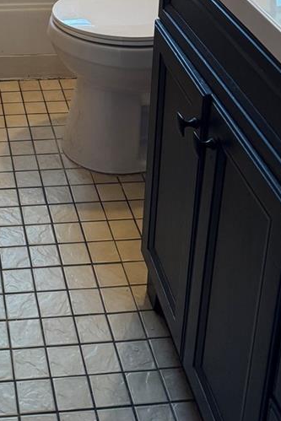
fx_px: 702
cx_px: -2
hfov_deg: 21.8
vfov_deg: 29.1
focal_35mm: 60
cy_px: -76
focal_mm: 6.76
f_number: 1.78
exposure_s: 1/60
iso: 320
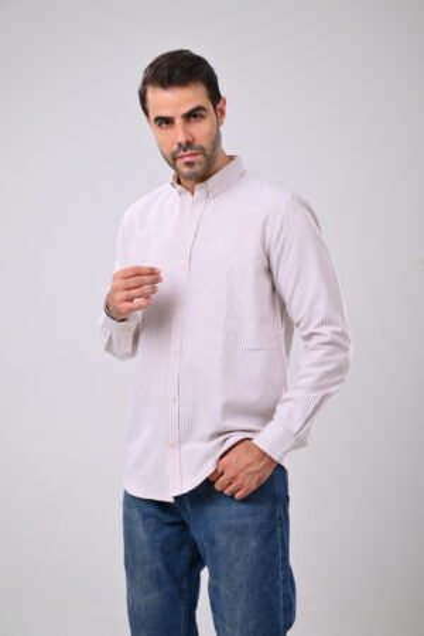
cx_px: 212
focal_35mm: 70
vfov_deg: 28.8
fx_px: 1237
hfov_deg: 19.5
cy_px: 318
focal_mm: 70
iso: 100
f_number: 10
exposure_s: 1/125
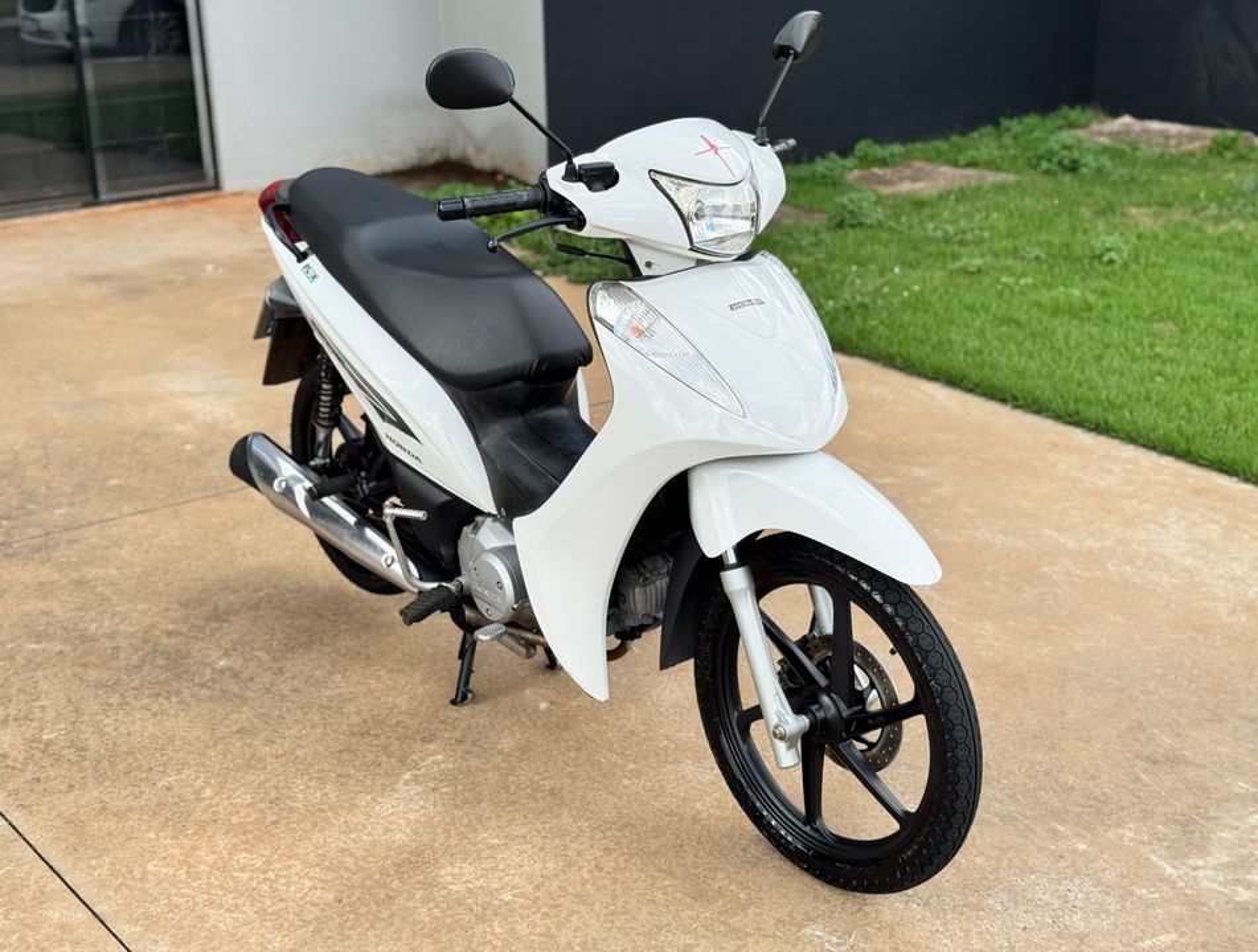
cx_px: 629
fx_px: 1750
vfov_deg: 30.4
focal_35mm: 48
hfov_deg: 39.5
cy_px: 476
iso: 64
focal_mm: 6.76
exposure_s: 1/1312
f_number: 1.78
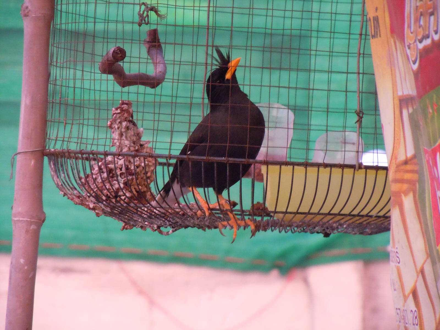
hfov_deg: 6.6
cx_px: 220
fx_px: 3813
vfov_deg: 5.0
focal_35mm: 300
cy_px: 165
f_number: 5.6
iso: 800
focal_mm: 54
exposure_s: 1/8
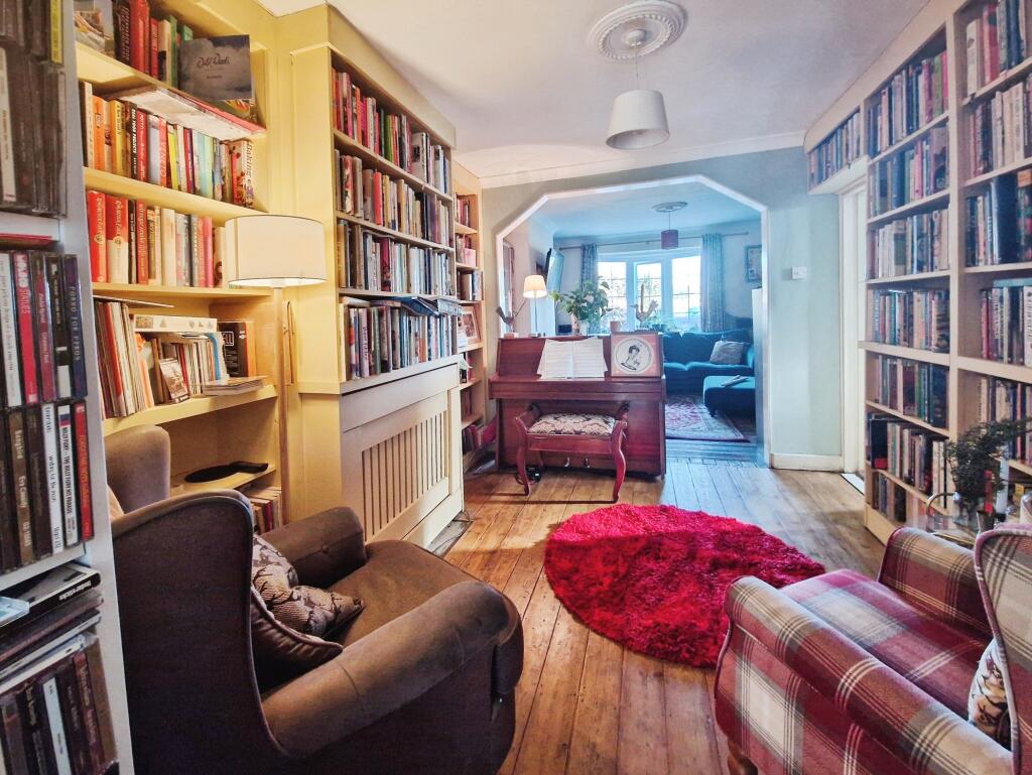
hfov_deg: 106.2
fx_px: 388
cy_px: 388
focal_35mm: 13
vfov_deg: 90.0
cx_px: 516
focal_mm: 2.2
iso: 320
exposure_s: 1/33
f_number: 2.2
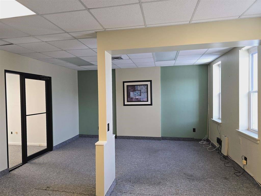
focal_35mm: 23
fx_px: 173
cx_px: 130
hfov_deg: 73.9
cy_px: 98
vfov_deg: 58.9
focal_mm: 6.3
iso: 160
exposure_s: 1/120
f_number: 1.7
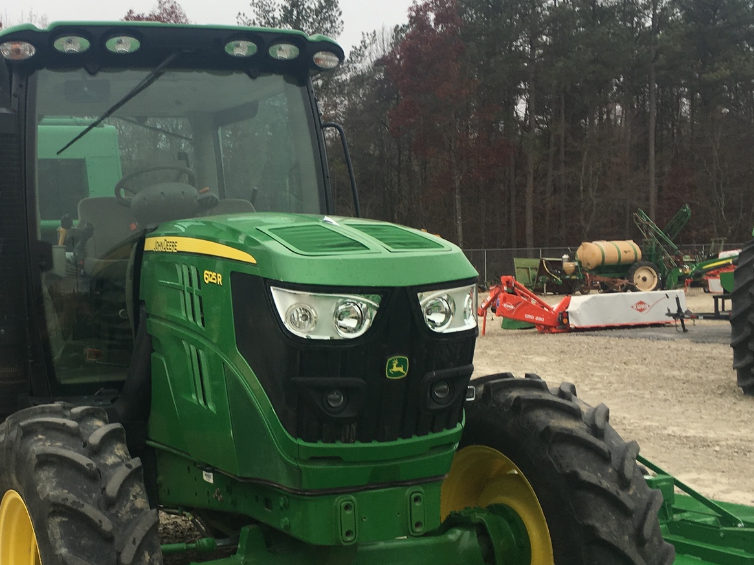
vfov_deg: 28.5
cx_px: 179
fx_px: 1111
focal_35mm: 51
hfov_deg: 36.5
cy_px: 319
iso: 25
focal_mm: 4.15
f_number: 2.2
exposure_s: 1/382
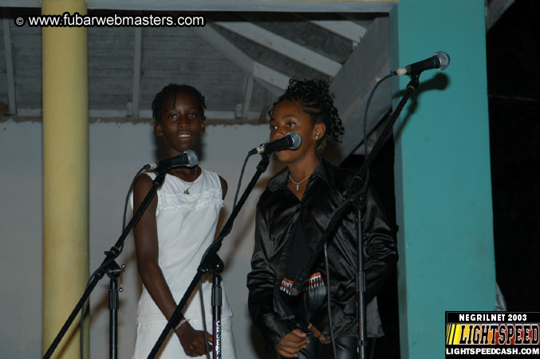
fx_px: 1618
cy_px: 180
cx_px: 270
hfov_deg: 18.9
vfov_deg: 12.7
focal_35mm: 108
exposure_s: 1/60
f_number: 5
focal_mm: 72
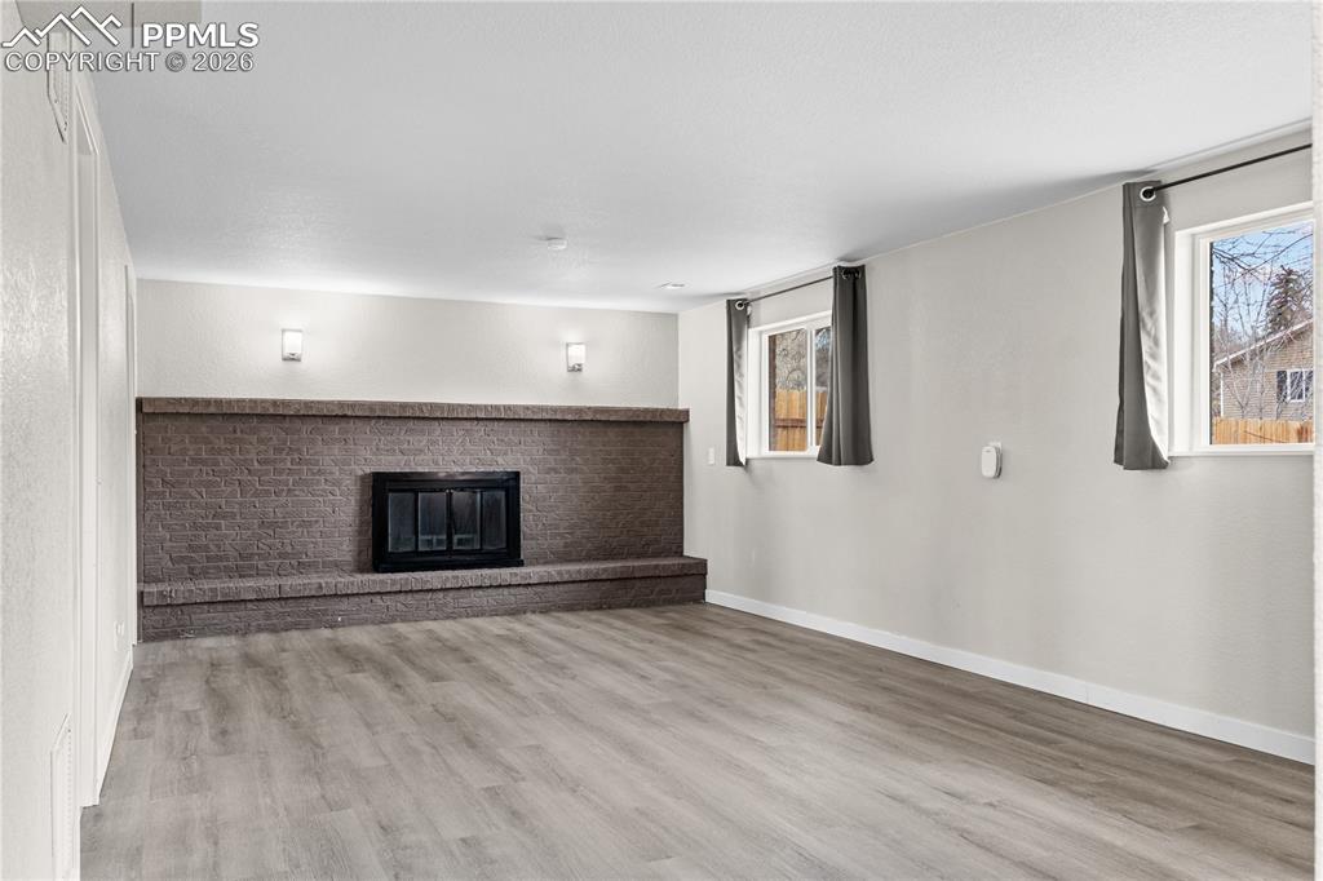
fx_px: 992
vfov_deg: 47.9
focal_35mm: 27
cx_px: 662
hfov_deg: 67.4
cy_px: 440
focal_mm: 18
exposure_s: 1.6
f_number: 8
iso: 100
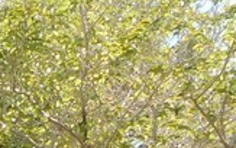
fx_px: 984
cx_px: -142
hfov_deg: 12.8
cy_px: 326
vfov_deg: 8.1
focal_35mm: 153
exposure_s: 1/500
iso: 125
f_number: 3
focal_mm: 4
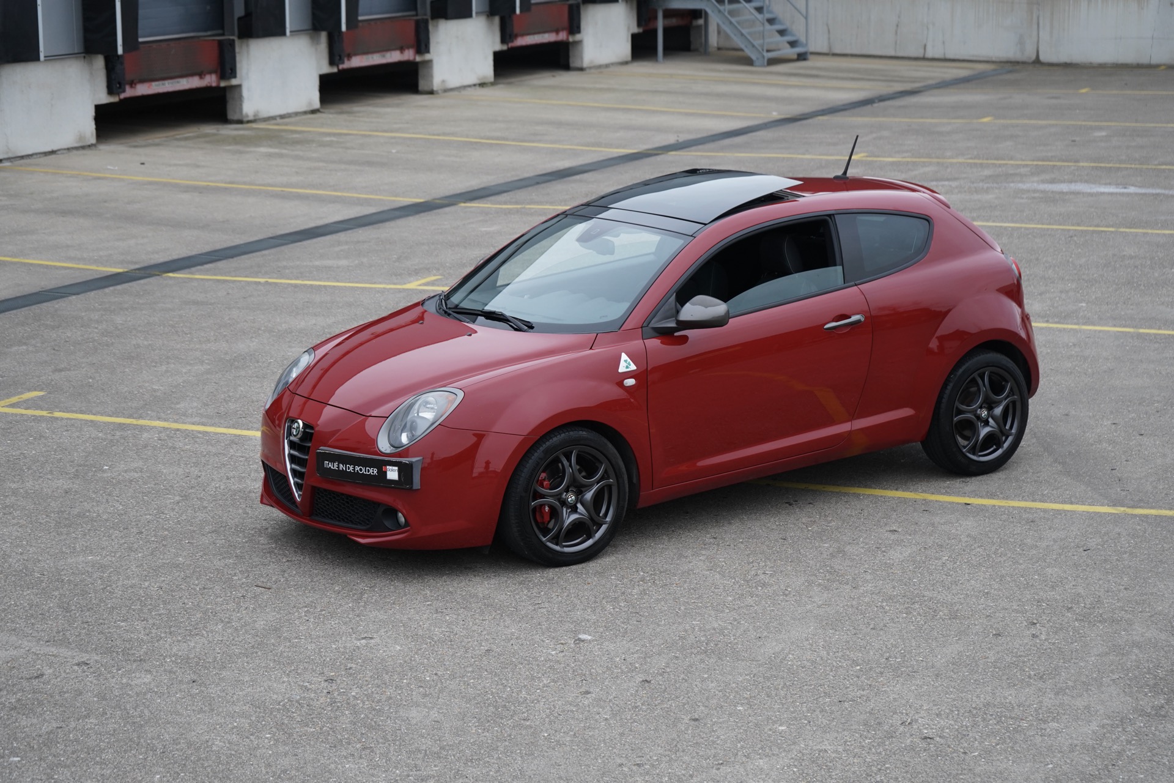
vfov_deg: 19.5
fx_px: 2283
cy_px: 392
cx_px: 587
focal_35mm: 70
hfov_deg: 28.8
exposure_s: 1/160
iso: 1000
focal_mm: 70
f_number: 5.6
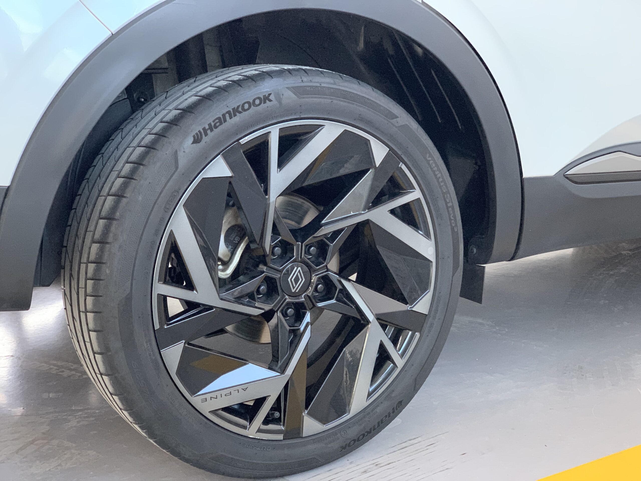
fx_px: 963
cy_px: 240
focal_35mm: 52
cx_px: 320
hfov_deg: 36.8
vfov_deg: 28.0
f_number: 2.4
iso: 500
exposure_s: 1/60
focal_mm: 6
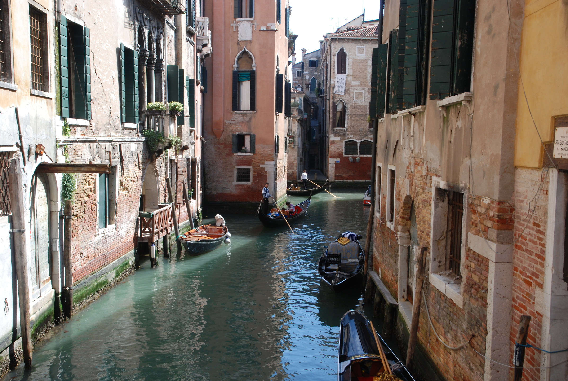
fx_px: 569
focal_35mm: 36
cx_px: 284
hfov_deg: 53.0
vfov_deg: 37.0
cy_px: 190
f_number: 10
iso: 200
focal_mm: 24
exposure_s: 1/80
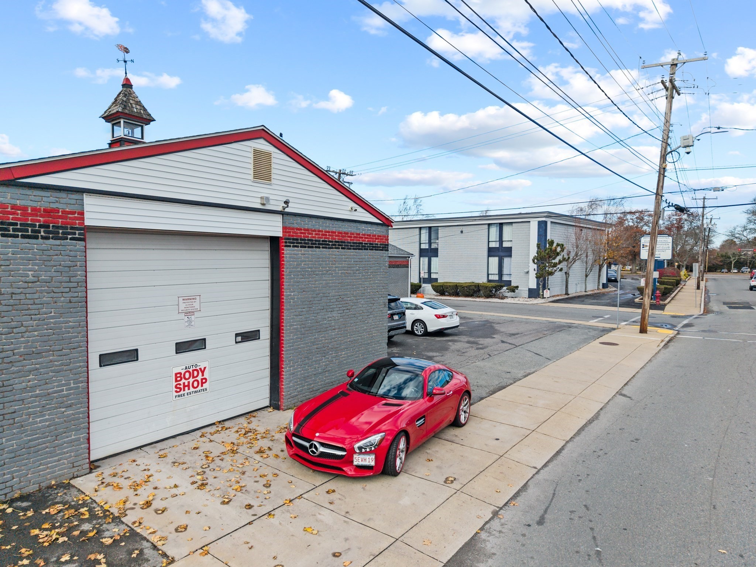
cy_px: 284
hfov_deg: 71.6
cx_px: 378
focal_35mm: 24
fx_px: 524
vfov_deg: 56.8
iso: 230
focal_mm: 8.67
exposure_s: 1/4000
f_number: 1.8
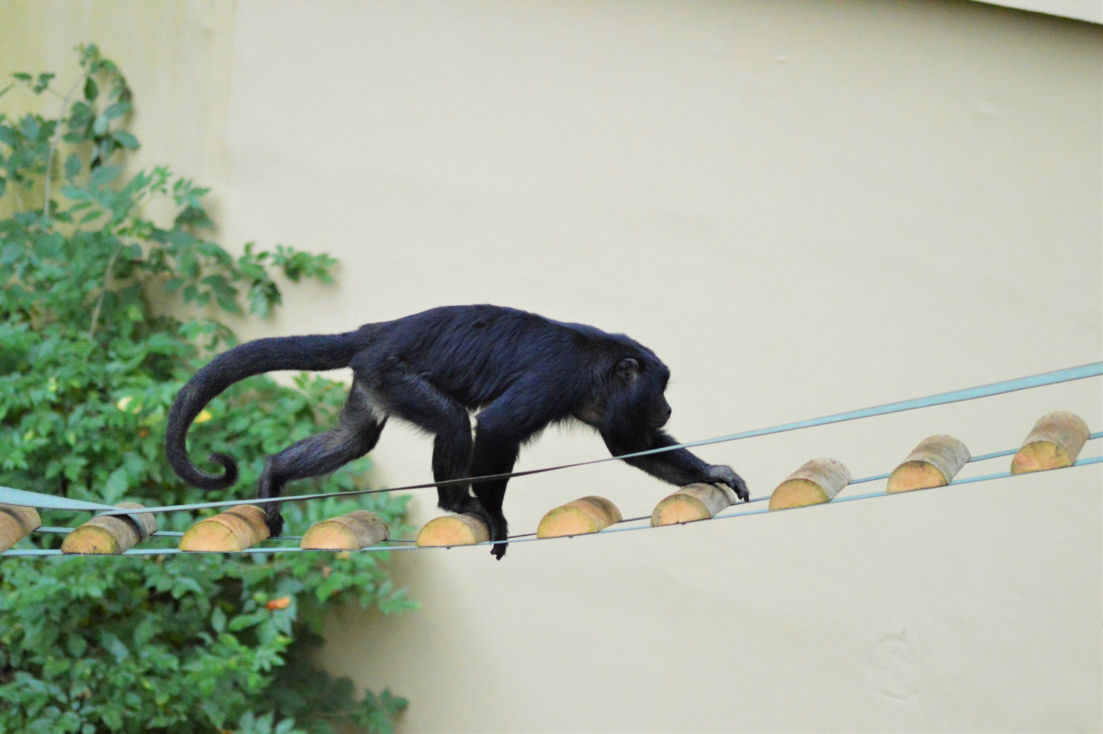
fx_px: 4592
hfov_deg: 13.7
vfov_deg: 9.1
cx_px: 552
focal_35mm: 150
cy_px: 367
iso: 6400
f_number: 4.5
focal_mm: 100
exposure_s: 1/2000
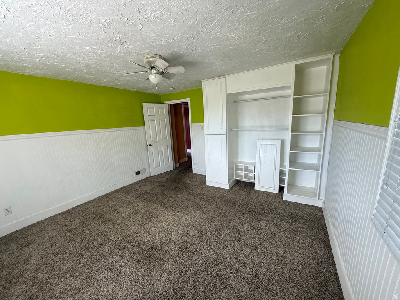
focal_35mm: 14
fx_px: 162
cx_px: 200
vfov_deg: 85.7
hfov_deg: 102.1
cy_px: 150
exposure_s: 1/99
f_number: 2.2
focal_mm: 2.22
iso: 100
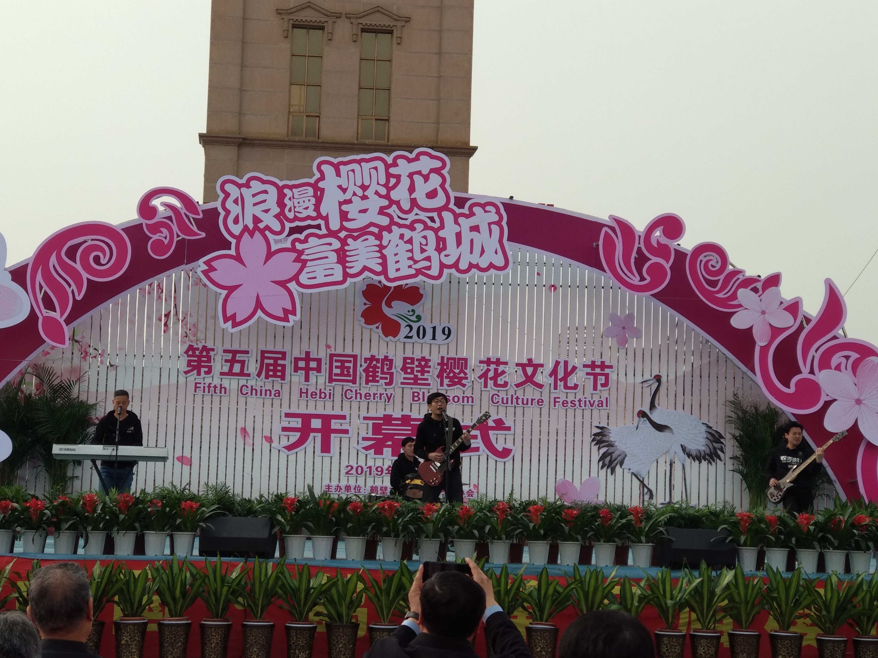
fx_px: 1319
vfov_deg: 28.0
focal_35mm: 52
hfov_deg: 36.8
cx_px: 439
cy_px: 329
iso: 100
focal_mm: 5.99
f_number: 2.6
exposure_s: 1/716
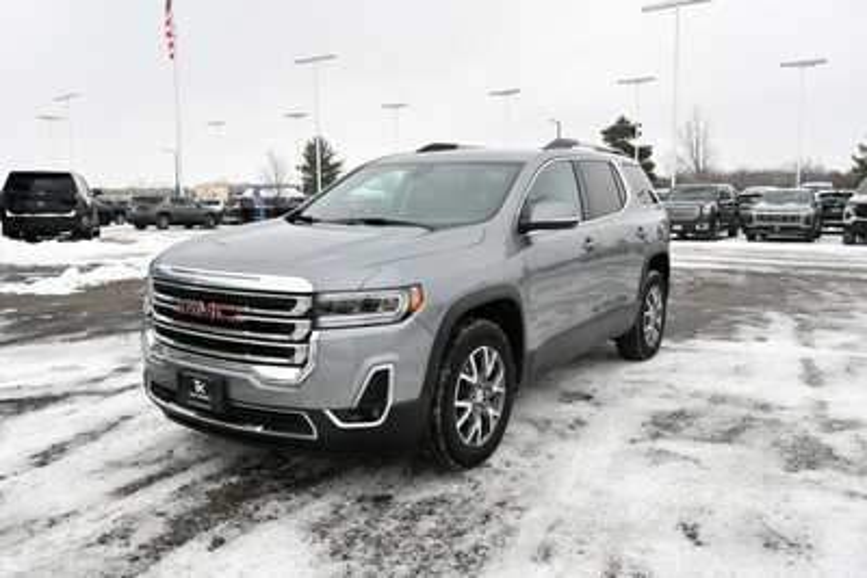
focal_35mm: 30
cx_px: 434
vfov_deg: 43.6
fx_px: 723
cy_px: 289
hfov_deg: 61.9
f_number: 8
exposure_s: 1/250
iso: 160
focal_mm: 20
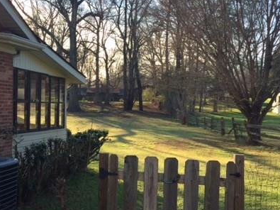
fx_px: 380
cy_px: 111
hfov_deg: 40.3
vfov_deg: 30.9
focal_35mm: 47
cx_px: 115
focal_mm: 4.15
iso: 32
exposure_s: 1/421
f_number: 2.2
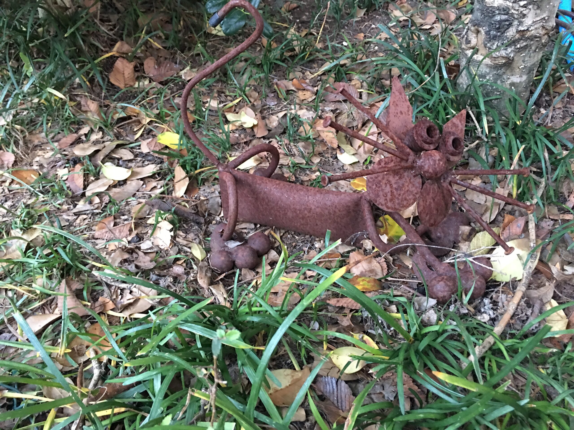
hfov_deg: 61.7
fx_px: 481
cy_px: 215
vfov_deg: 48.2
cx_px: 287
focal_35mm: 29
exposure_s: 1/4
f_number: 2.2
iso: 50
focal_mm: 4.15
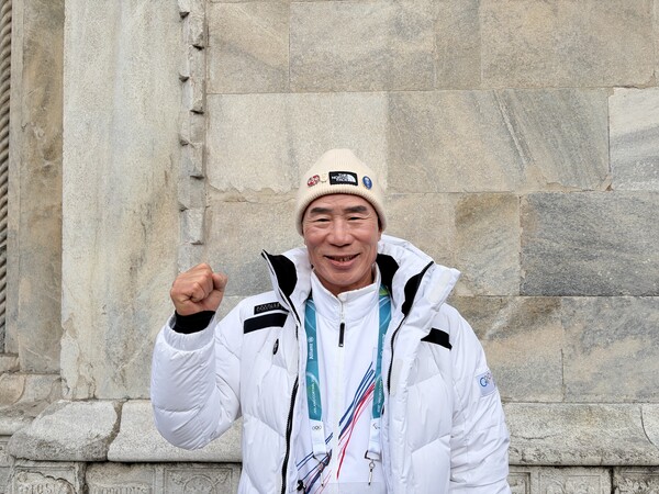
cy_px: 247
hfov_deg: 67.3
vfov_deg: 53.1
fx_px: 495
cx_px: 330
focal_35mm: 26
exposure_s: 1/1311
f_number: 1.6
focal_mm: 5.96
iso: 50
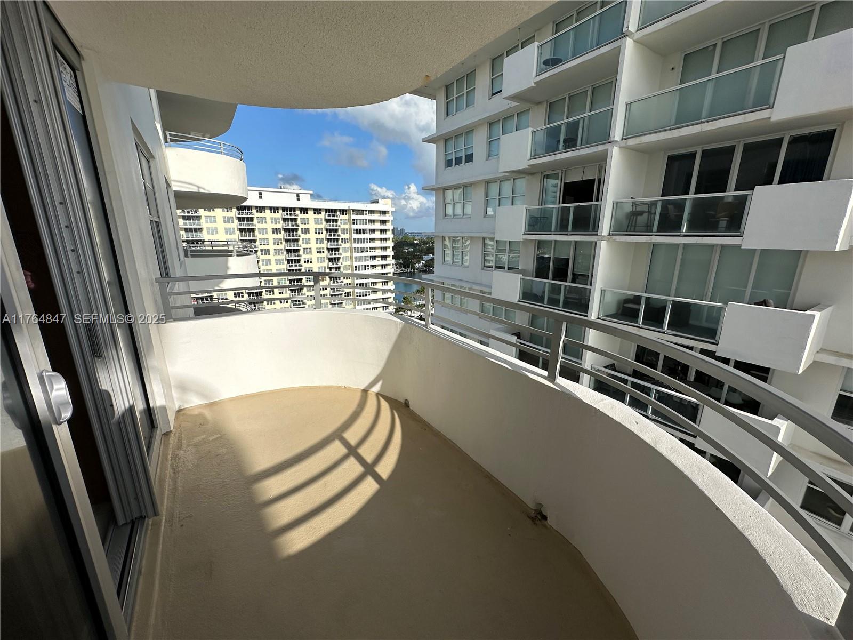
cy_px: 320
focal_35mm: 14
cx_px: 426
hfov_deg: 102.1
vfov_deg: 85.7
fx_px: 345
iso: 50
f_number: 2.2
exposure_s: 1/3861
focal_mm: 2.22
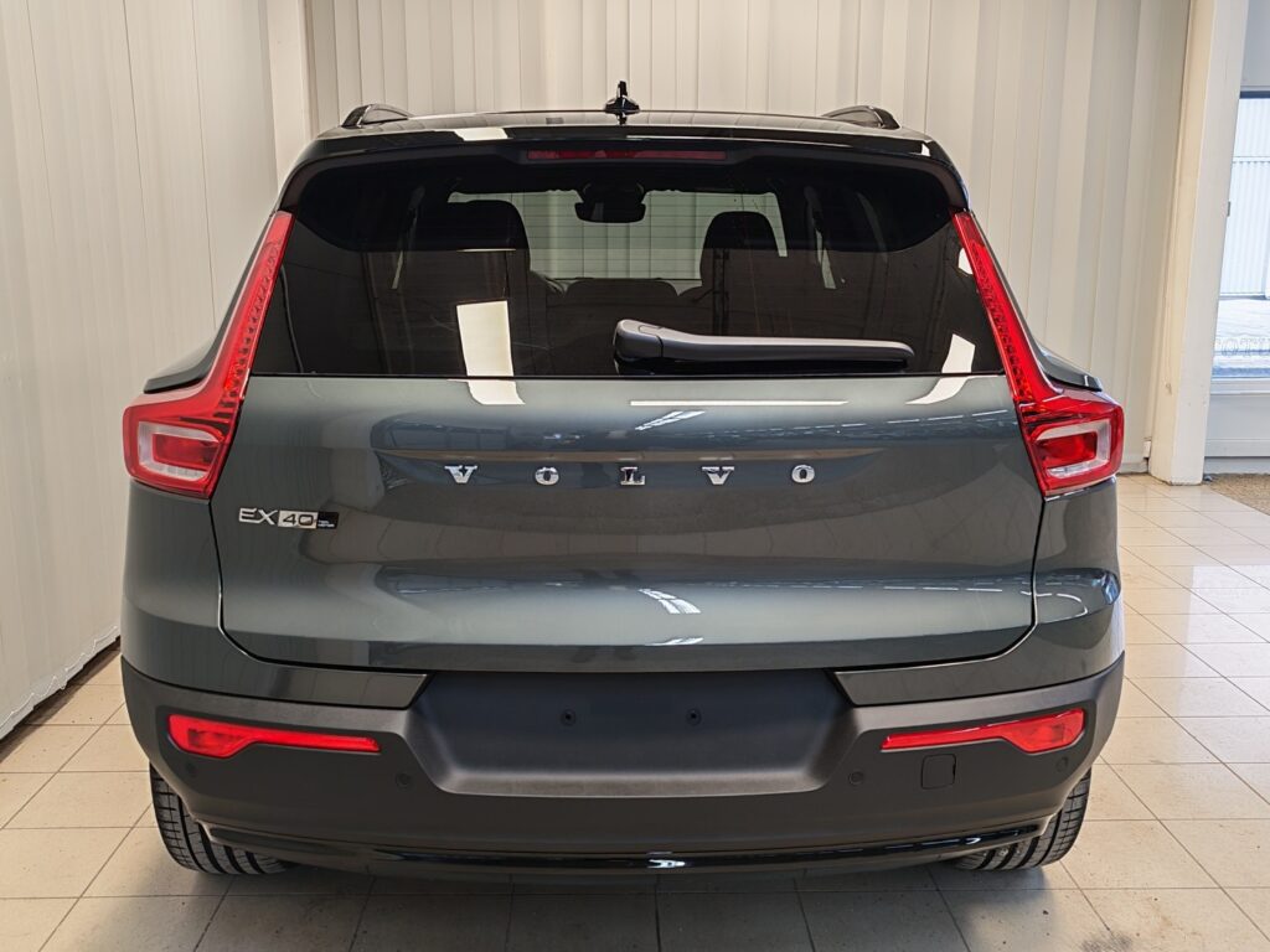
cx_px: 635
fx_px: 1247
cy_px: 476
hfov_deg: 54.0
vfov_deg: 41.8
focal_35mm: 34
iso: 64
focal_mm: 5.4
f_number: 1.6
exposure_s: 1/50
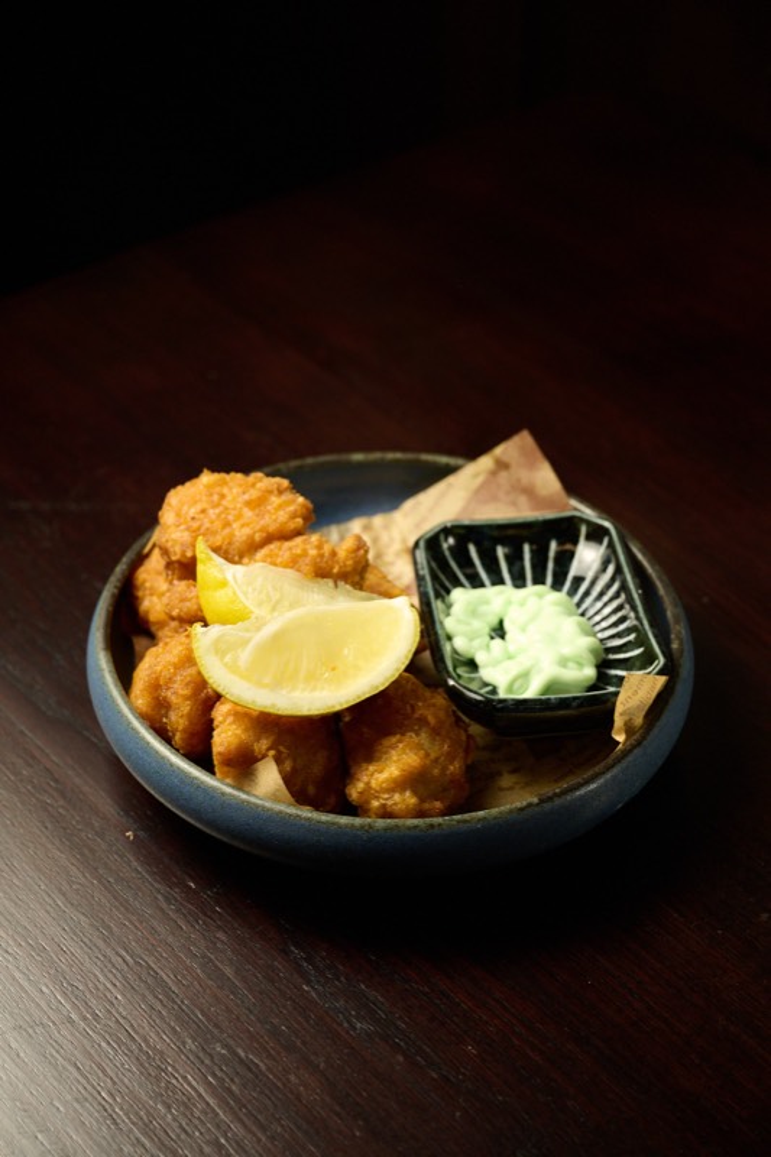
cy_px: 578
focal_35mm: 68
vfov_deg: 29.7
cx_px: 386
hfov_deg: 20.0
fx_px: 2185
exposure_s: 1/60
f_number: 7.1
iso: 1250
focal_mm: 68
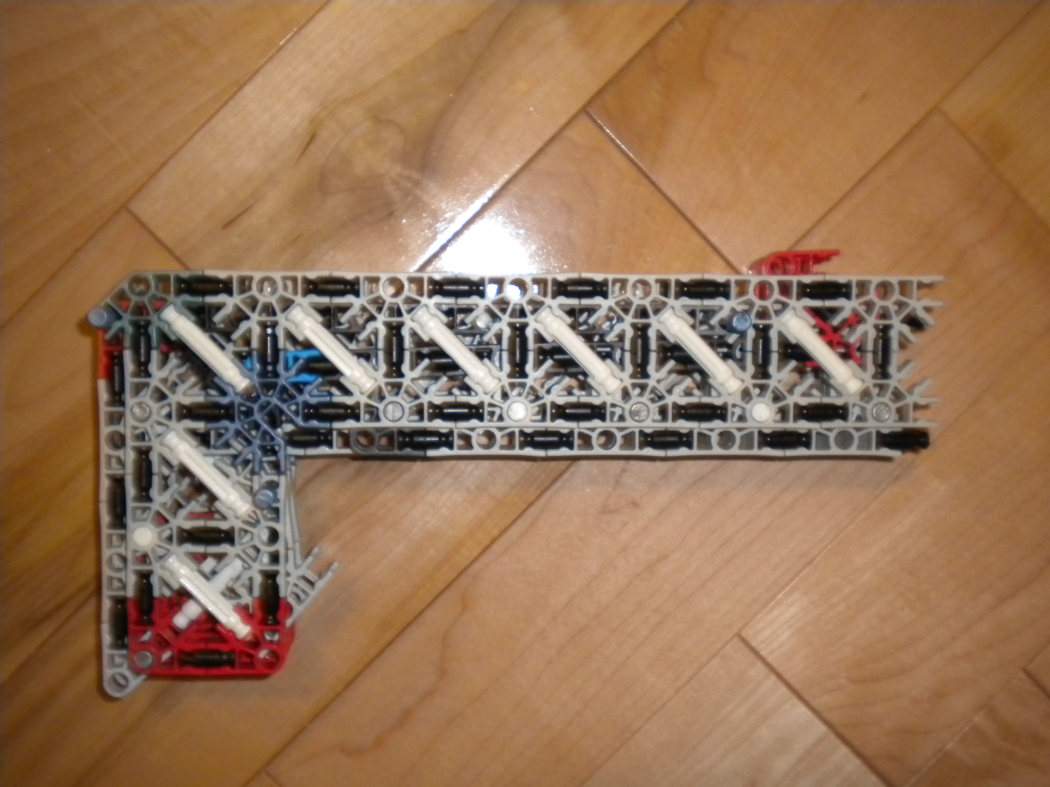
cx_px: 525
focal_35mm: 41
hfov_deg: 45.8
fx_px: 1244
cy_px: 394
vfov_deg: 35.1
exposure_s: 1/30
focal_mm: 7.4
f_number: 3.5
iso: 400
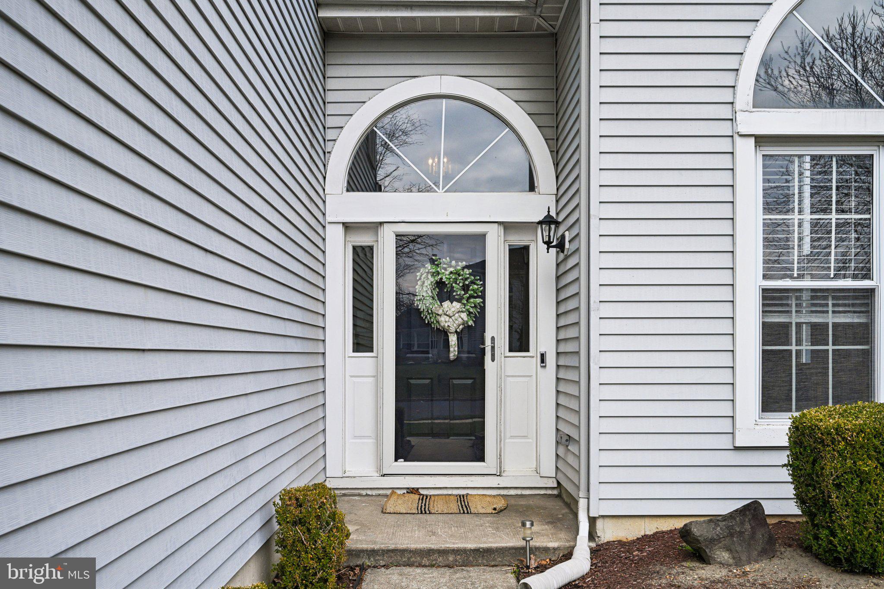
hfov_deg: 61.9
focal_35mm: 30
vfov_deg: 43.6
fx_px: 737
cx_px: 442
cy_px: 294
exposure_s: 1/1600
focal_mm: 30
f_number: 8
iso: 400
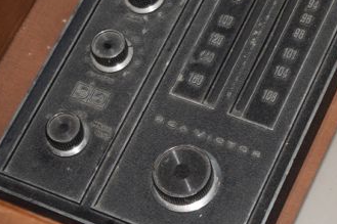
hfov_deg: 14.0
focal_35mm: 146
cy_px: 27
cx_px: 217
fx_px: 1366
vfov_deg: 9.4
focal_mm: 50
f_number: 5.6
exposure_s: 1/125
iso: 1600
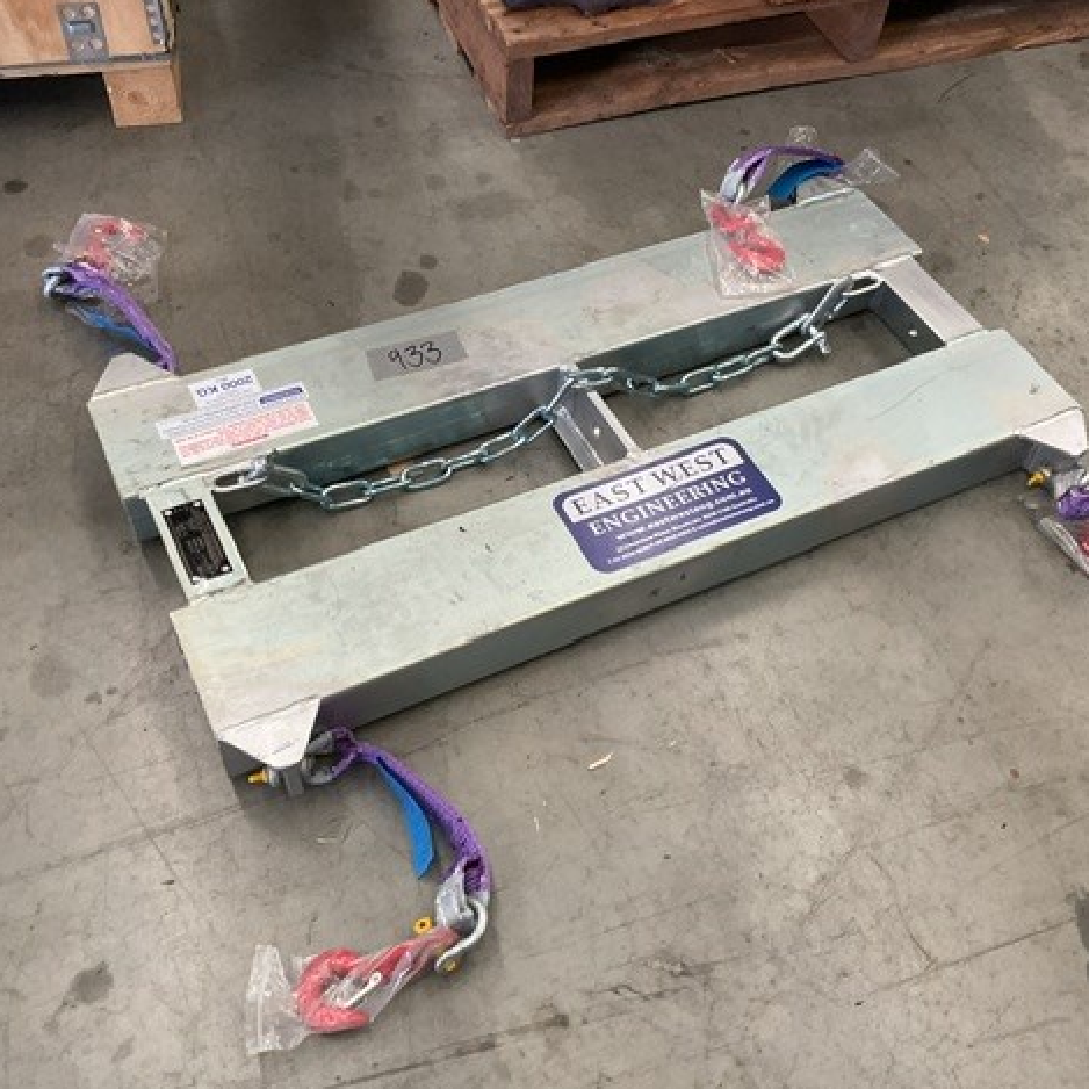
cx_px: 580
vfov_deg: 47.2
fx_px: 1246
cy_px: 548
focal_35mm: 35
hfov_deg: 47.2
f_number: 1.8
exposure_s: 1/50
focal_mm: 3
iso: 64
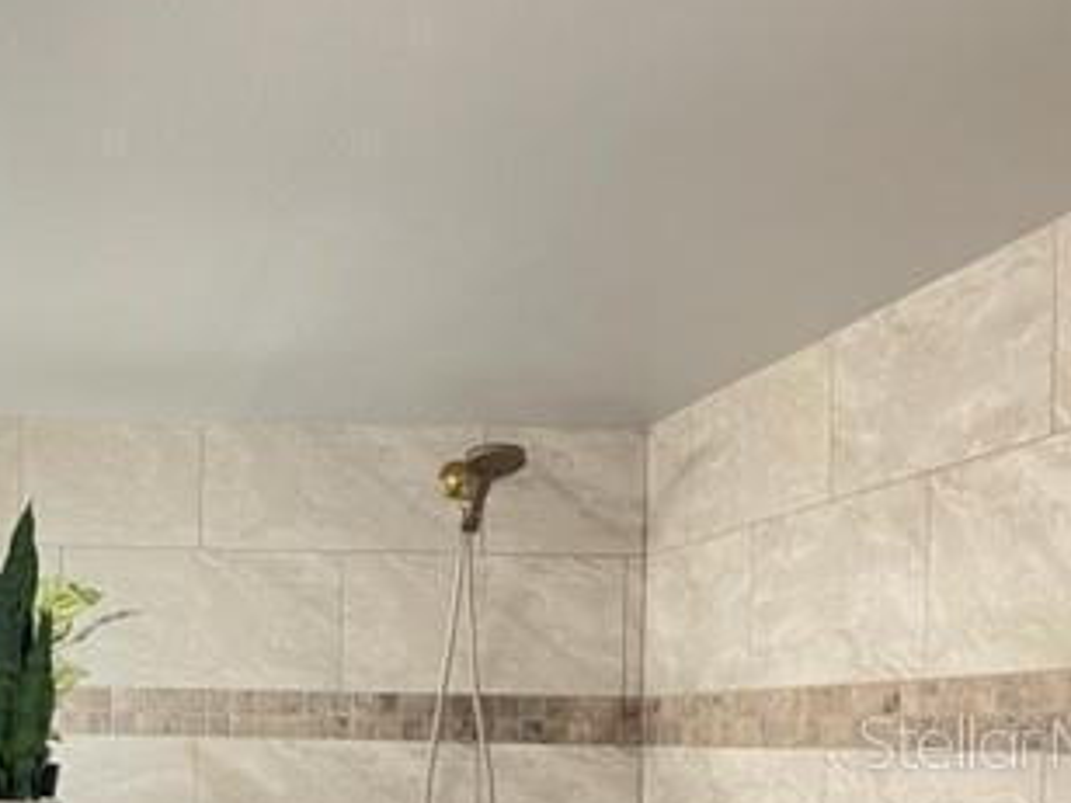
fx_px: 1671
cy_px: 740
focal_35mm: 54
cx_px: 73
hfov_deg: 33.4
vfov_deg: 26.1
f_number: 1.5
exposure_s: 1/40
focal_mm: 5.7
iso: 500
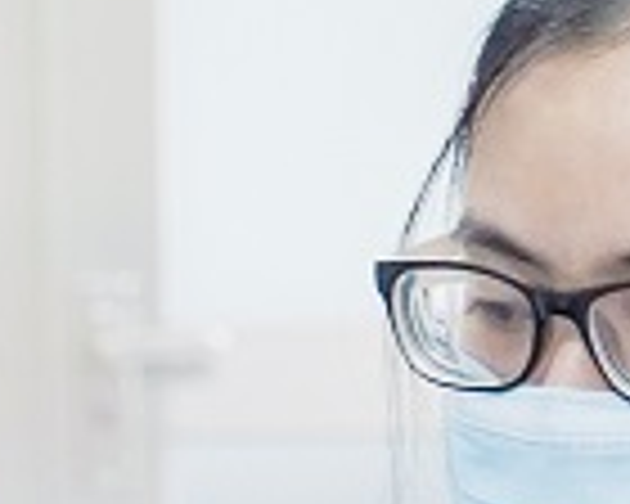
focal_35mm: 294
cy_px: 979
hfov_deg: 6.5
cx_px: -198
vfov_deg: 5.2
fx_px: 5482
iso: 800
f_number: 4
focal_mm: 44
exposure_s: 1/100
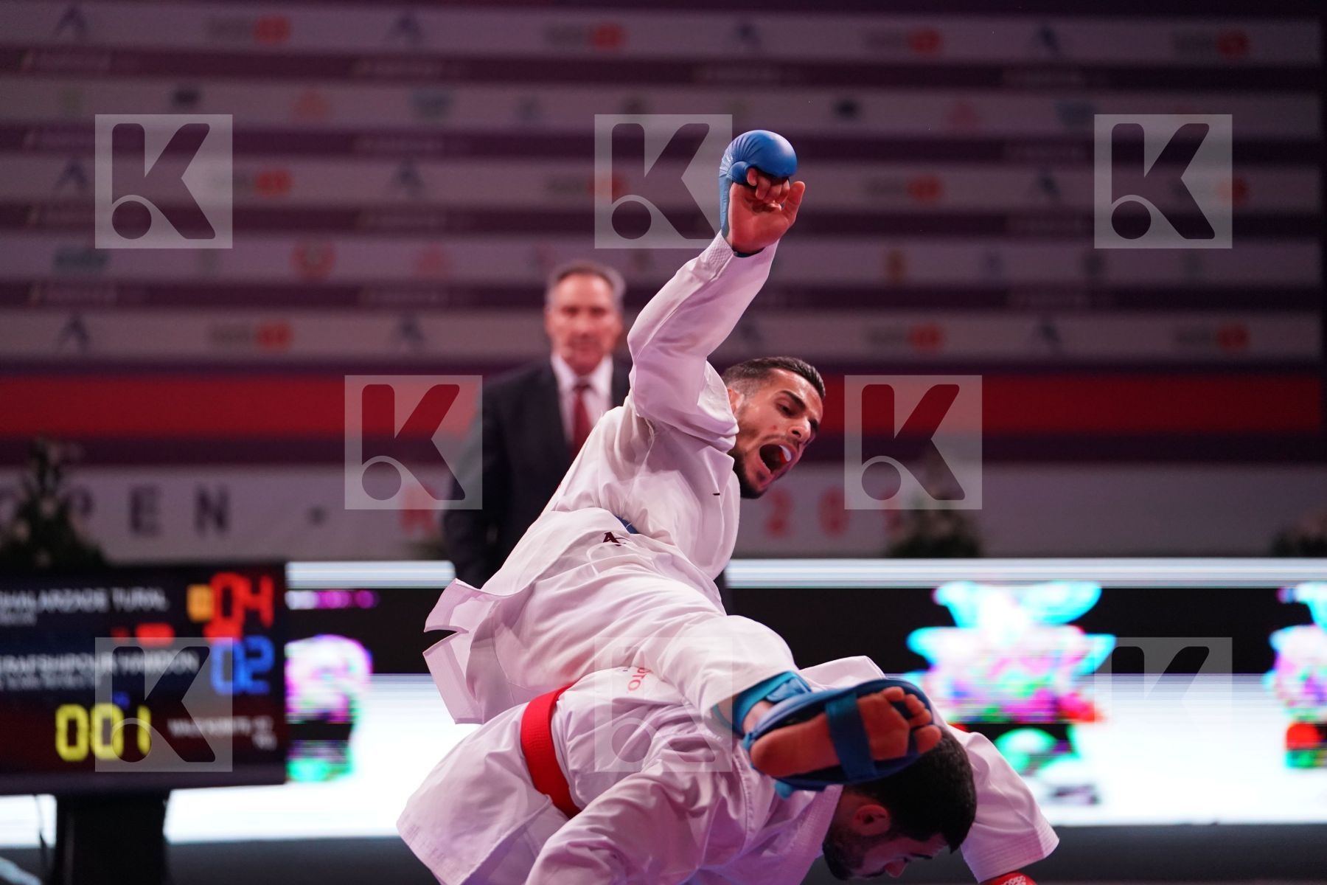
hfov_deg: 14.7
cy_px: 442
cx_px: 664
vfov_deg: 9.8
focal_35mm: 140
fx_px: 5160
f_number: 2.8
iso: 4000
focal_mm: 140
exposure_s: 1/1000
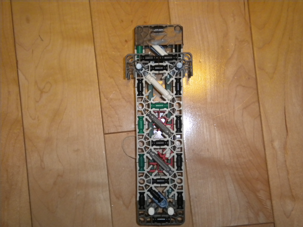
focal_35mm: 52
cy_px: 114
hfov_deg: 36.8
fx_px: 455
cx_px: 152
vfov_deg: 28.0
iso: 400
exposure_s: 1/30
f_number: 3.9
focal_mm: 9.3
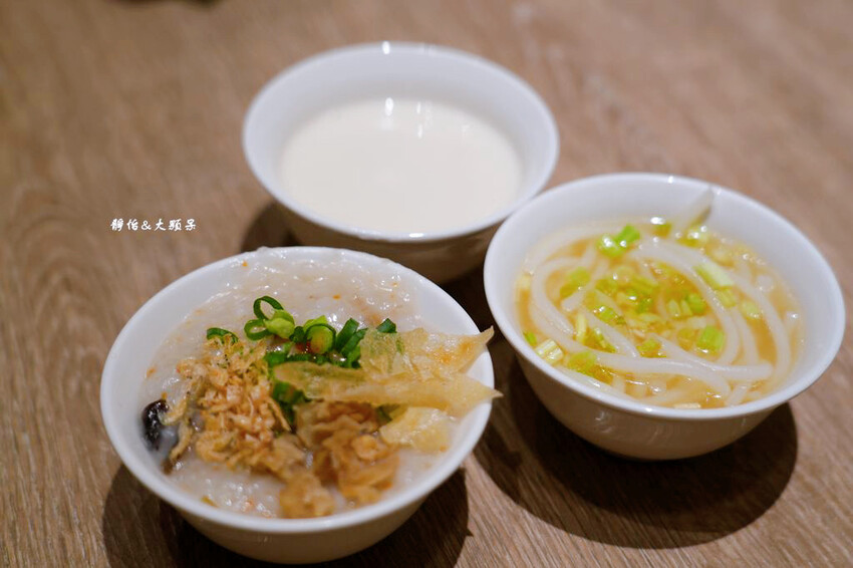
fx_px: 1326
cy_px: 284
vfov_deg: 24.2
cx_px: 426
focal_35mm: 56
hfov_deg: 35.7
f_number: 4
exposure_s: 1/60
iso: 320
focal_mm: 56
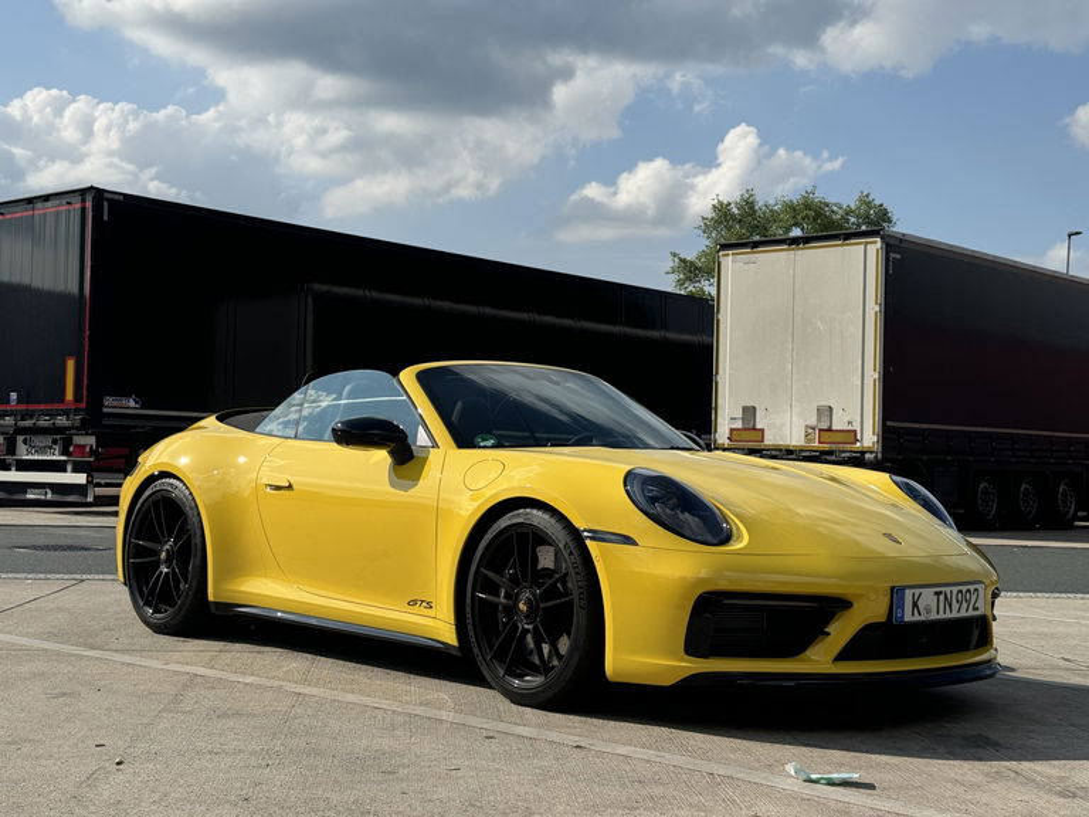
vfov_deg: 30.3
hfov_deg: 39.7
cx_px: 544
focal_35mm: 48
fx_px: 1510
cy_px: 408
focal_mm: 6.76
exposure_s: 1/6410
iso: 64
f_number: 1.78
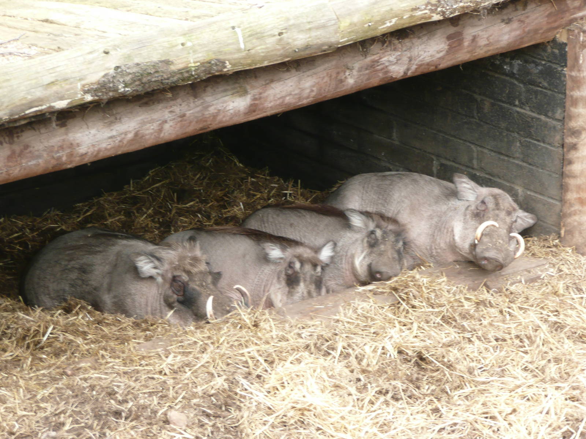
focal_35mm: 141
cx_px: 293
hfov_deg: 14.0
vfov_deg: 10.5
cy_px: 220
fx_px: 2387
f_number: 4.8
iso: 125
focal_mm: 23.1
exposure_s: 1/30
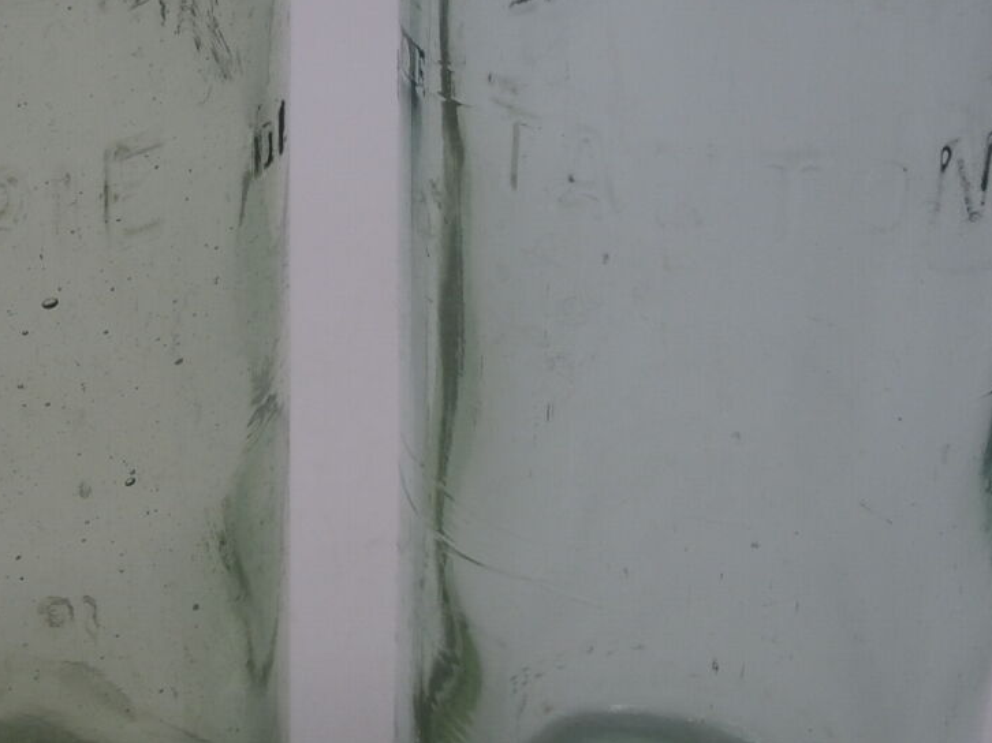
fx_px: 1919
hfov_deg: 28.7
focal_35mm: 67
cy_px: 137
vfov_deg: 21.6
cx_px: 313
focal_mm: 6.67
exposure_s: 1/800
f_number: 3.9
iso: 100
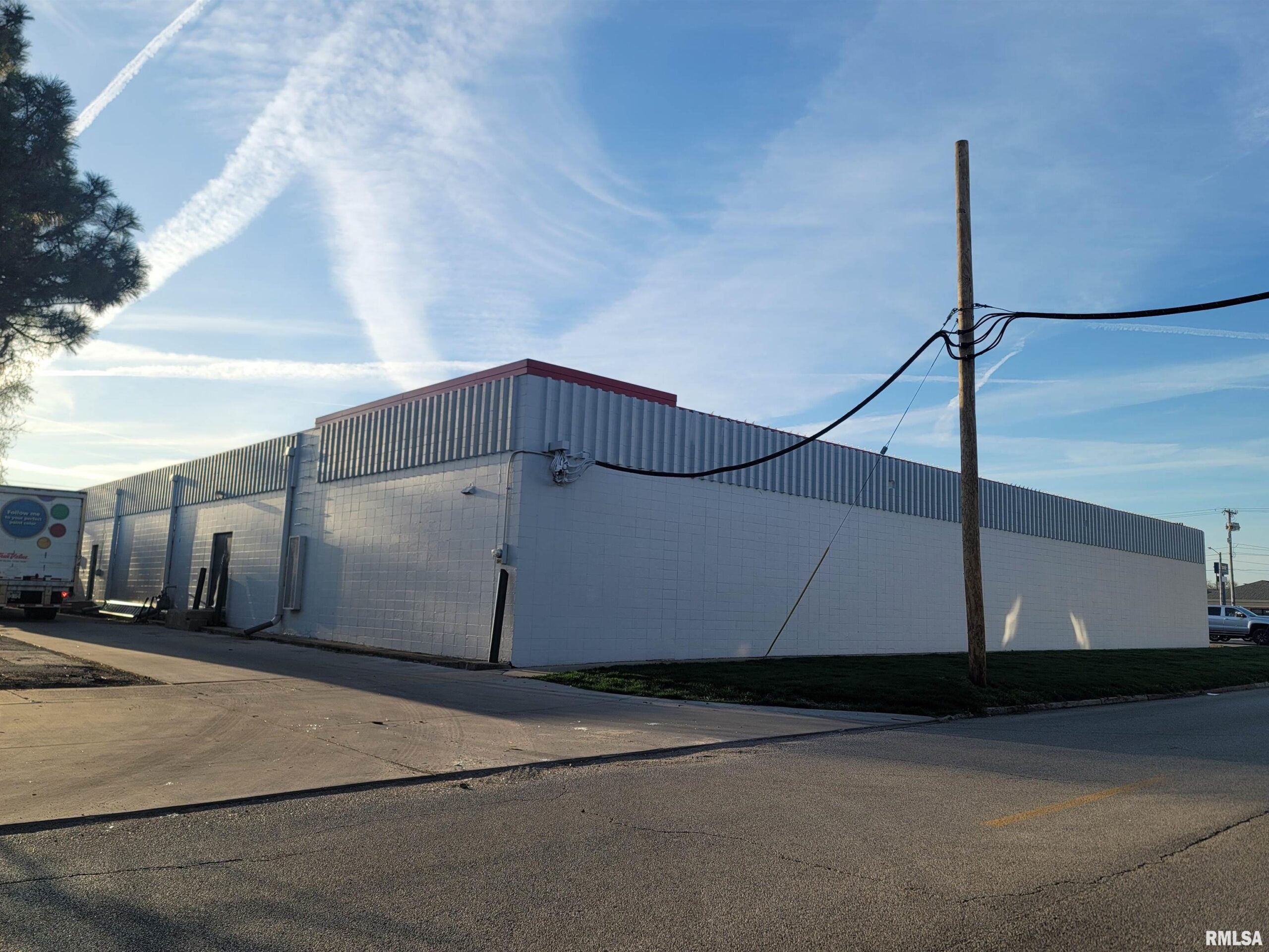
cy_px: 476
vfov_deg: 54.9
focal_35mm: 25
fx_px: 916
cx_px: 634
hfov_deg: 69.4
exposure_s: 1/677
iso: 20
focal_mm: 7
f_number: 1.8
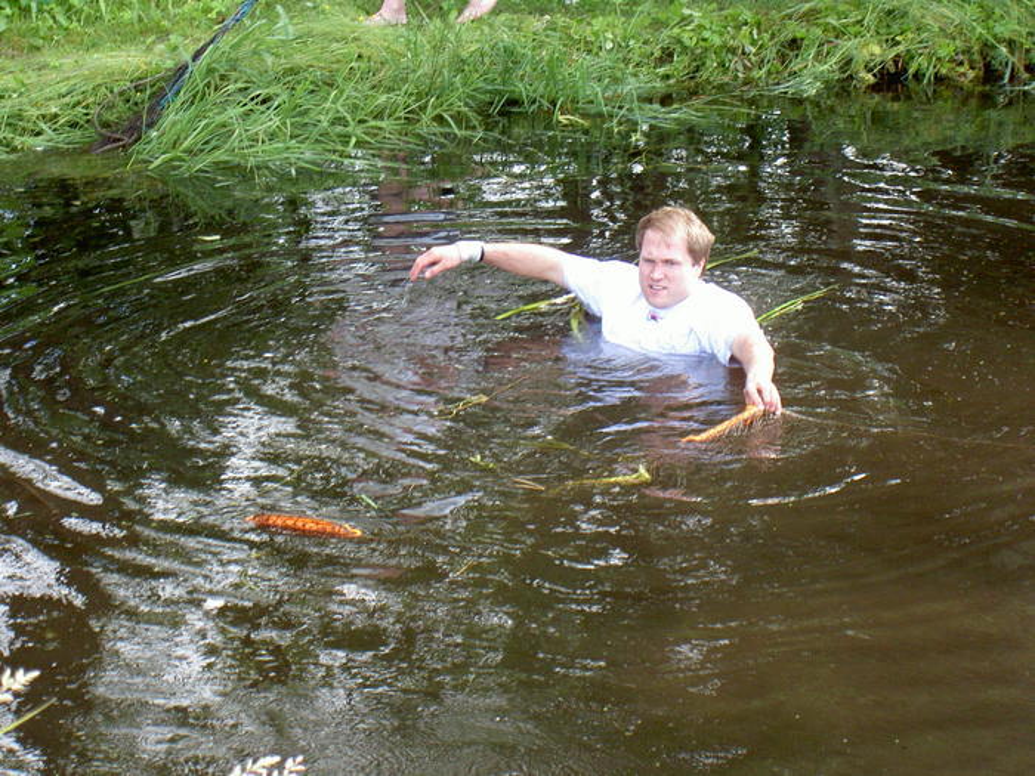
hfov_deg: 16.8
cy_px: 388
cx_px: 518
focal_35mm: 117
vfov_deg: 12.7
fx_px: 3498
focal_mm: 24
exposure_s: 1/100
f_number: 4.9
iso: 200
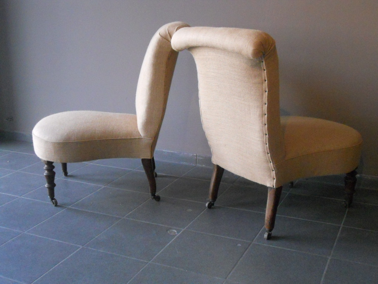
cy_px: 142
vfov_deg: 31.5
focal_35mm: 46
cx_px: 189
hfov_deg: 41.2
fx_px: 502
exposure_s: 1/160
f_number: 4.3
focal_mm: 8.2
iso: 800
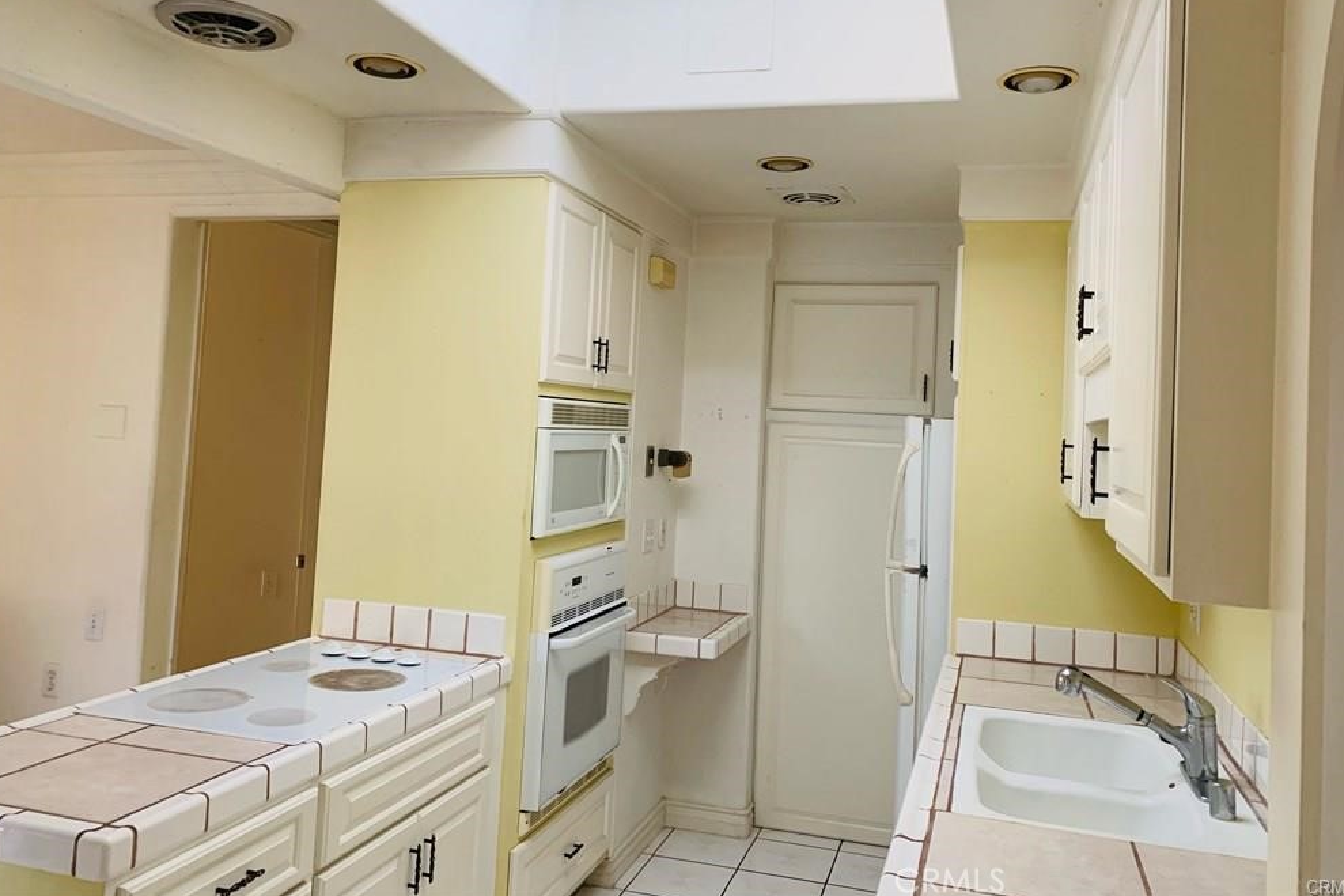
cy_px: 378
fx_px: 1045
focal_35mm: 28
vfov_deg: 46.2
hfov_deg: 65.5
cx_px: 679
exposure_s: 1/60
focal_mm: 4.25
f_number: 1.8
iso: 200
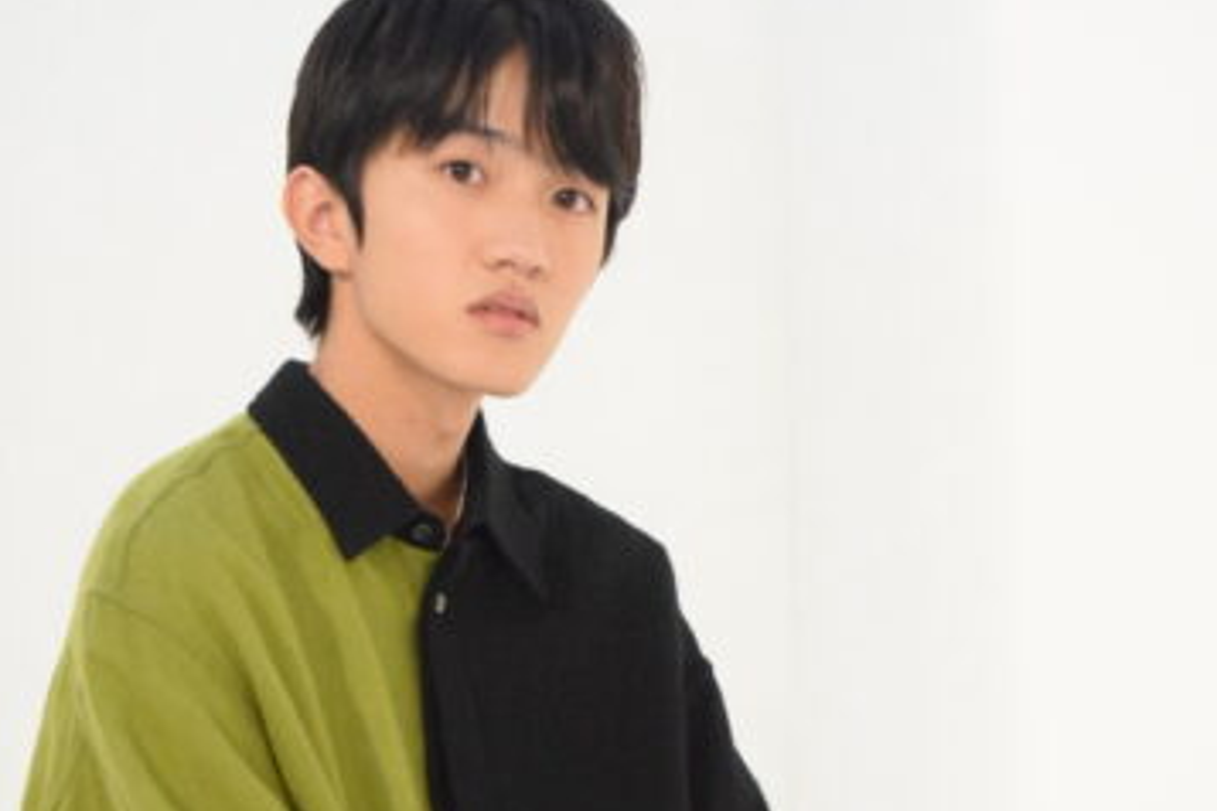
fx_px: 3685
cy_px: 603
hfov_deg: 18.8
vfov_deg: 12.5
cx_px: 607
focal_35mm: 109
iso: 10000
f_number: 5.3
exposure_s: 1/125
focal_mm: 48
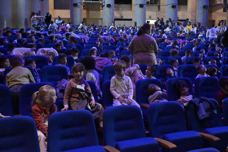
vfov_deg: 38.4
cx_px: 114
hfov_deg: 55.1
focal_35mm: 34
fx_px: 219
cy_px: 76
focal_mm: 23
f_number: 5.6
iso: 16000
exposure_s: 1/80
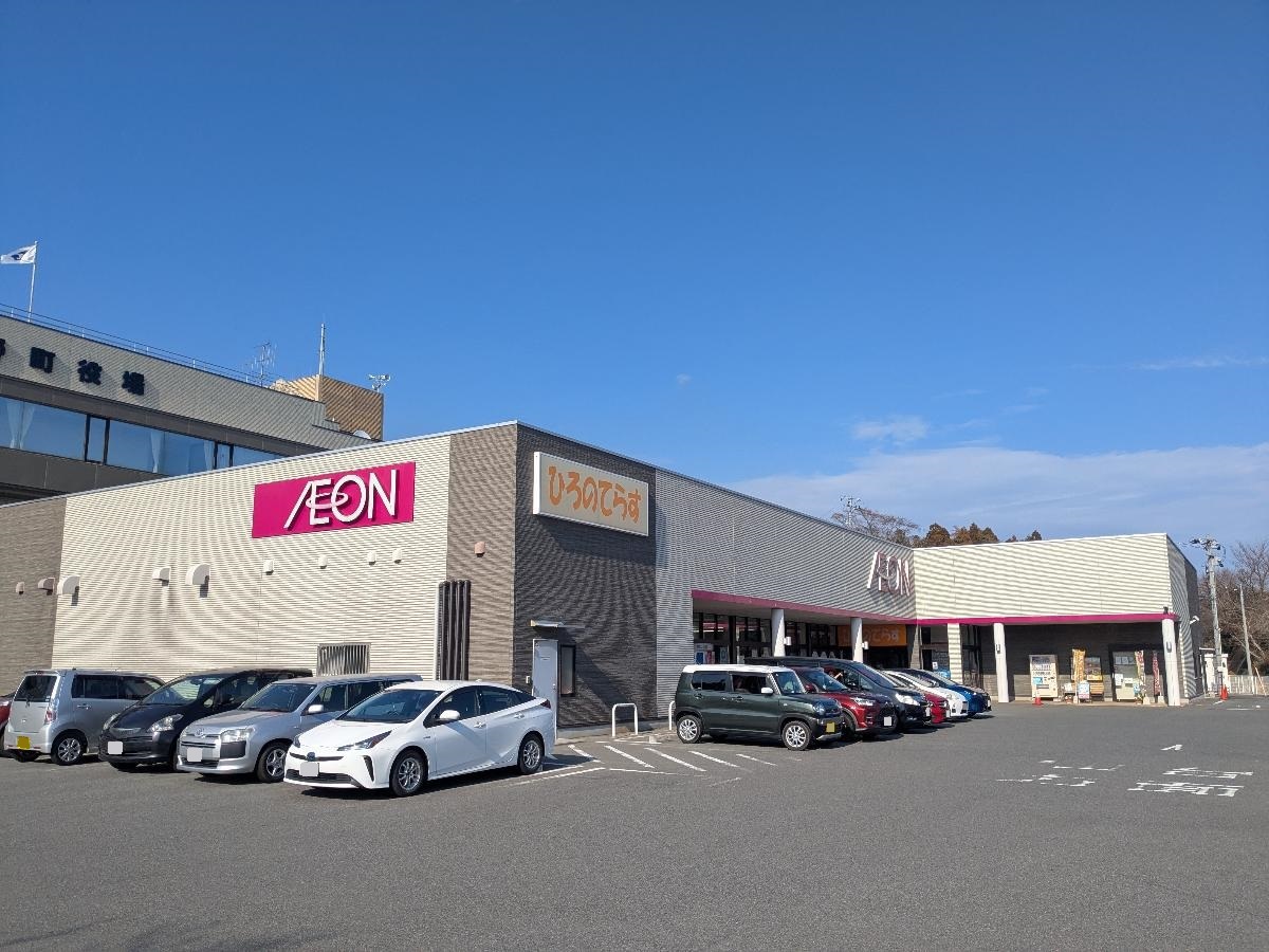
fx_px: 990
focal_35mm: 27
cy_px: 476
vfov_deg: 51.4
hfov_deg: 65.3
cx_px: 634
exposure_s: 1/4673
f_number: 1.73
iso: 65
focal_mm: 4.38
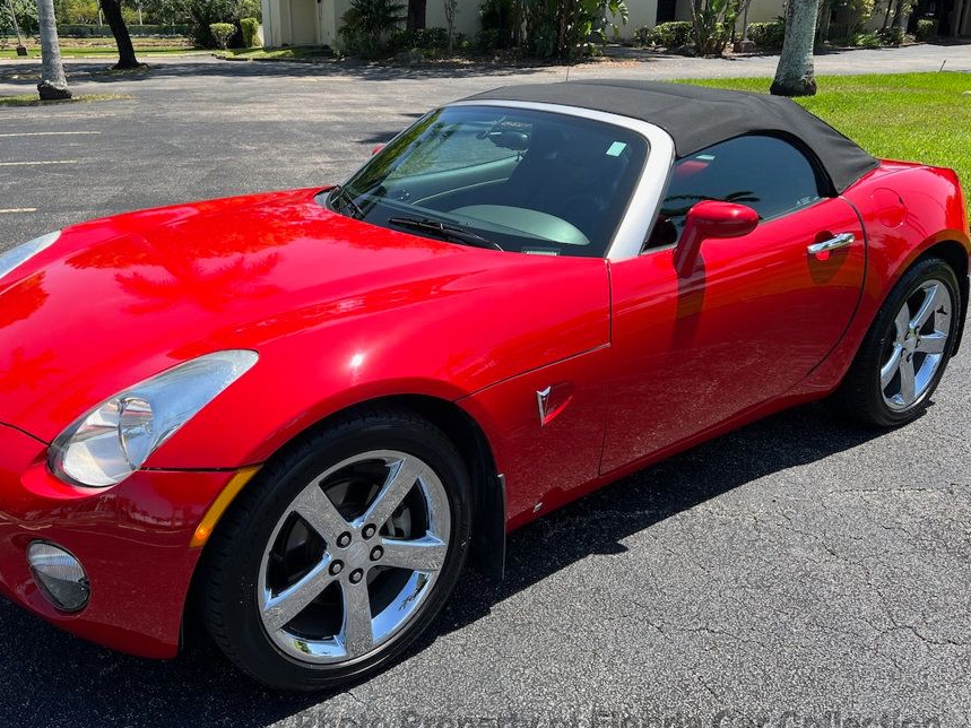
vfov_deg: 45.4
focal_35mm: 31
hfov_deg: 58.2
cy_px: 330
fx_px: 869
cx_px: 422
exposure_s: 1/1808
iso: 50
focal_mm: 5.7
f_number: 1.5
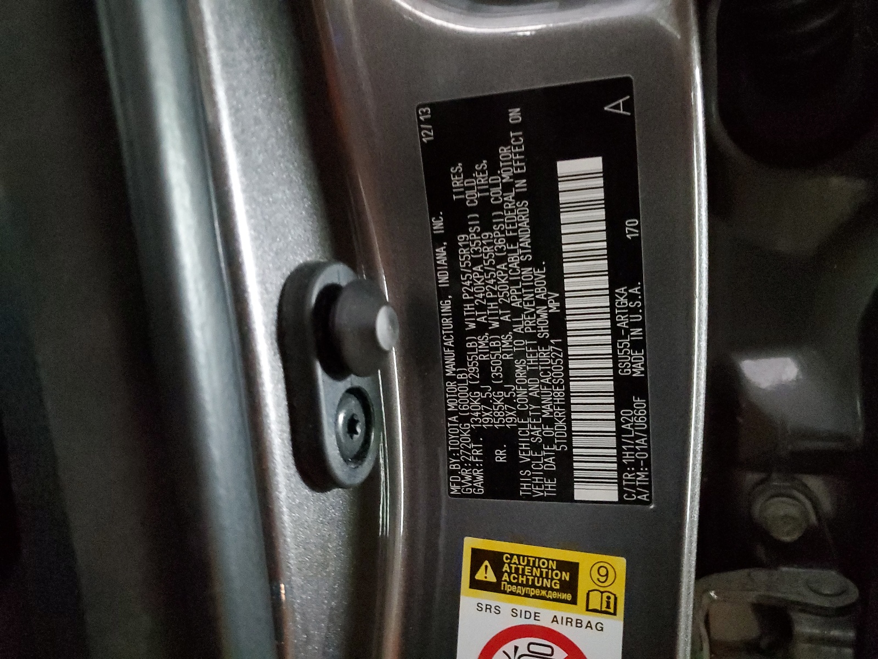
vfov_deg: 53.1
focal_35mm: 26
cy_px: 330
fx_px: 659
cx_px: 439
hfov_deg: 67.3
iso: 1065
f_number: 1.5
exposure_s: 1/12
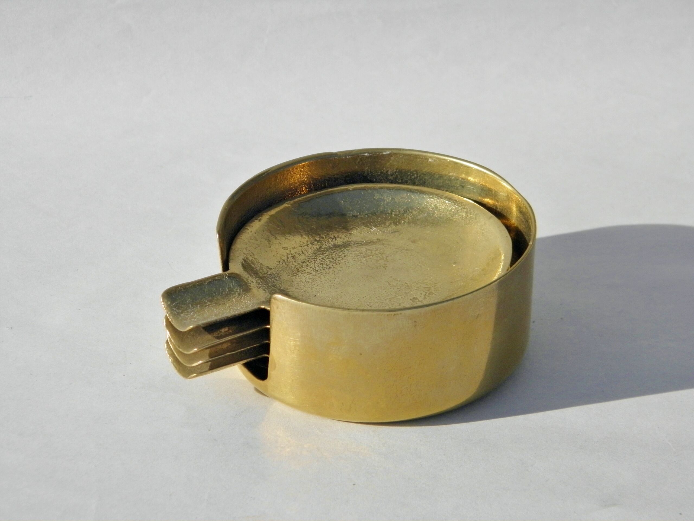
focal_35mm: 106
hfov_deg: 18.5
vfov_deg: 14.0
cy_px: 260
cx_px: 347
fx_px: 2125
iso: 160
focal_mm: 19
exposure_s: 1/250
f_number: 9.4
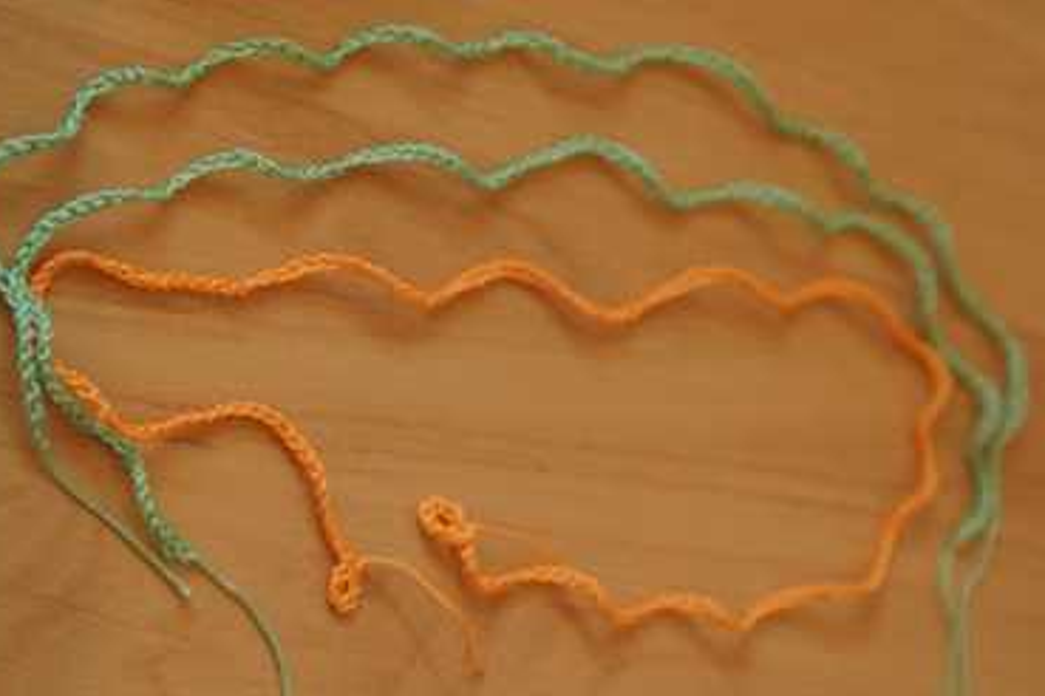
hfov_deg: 20.5
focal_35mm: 100
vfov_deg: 13.7
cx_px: 459
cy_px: 327
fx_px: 2891
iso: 800
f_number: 2.8
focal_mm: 55
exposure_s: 1/80
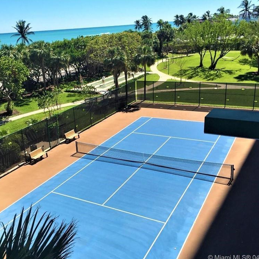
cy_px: 130
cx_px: 103
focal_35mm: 35
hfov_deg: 46.9
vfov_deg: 47.2
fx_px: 296
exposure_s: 1/1980
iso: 32
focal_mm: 4.15
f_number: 2.2
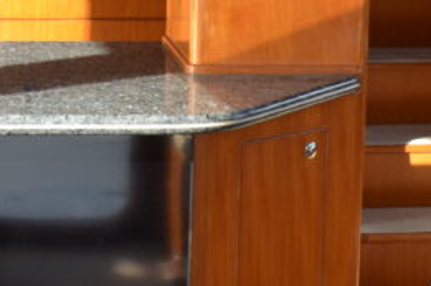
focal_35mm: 106
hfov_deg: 19.0
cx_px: 41
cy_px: -50
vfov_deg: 12.6
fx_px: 1267
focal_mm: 18
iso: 400
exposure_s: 1/125
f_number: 5.6
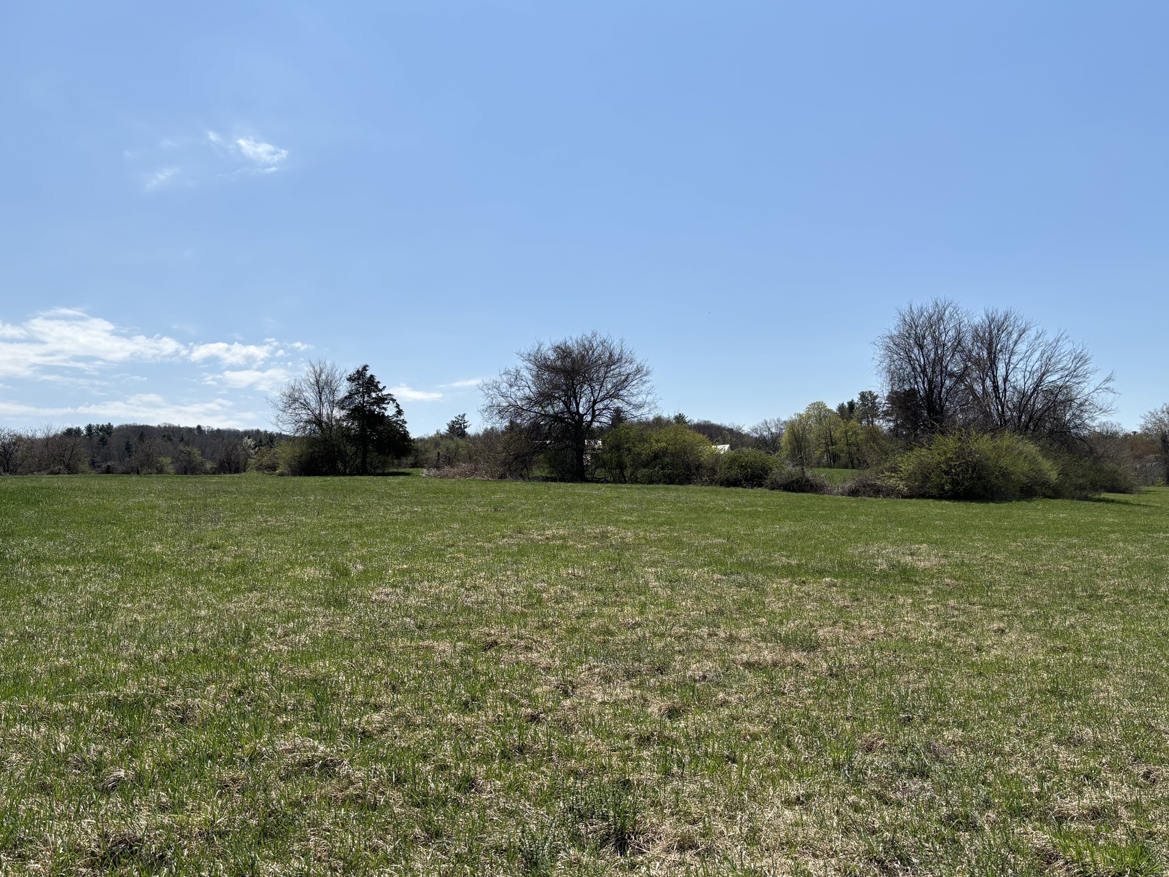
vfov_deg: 49.7
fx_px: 945
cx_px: 554
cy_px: 459
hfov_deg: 63.4
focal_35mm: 28
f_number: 1.6
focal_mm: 5.96
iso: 50
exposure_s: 1/5952
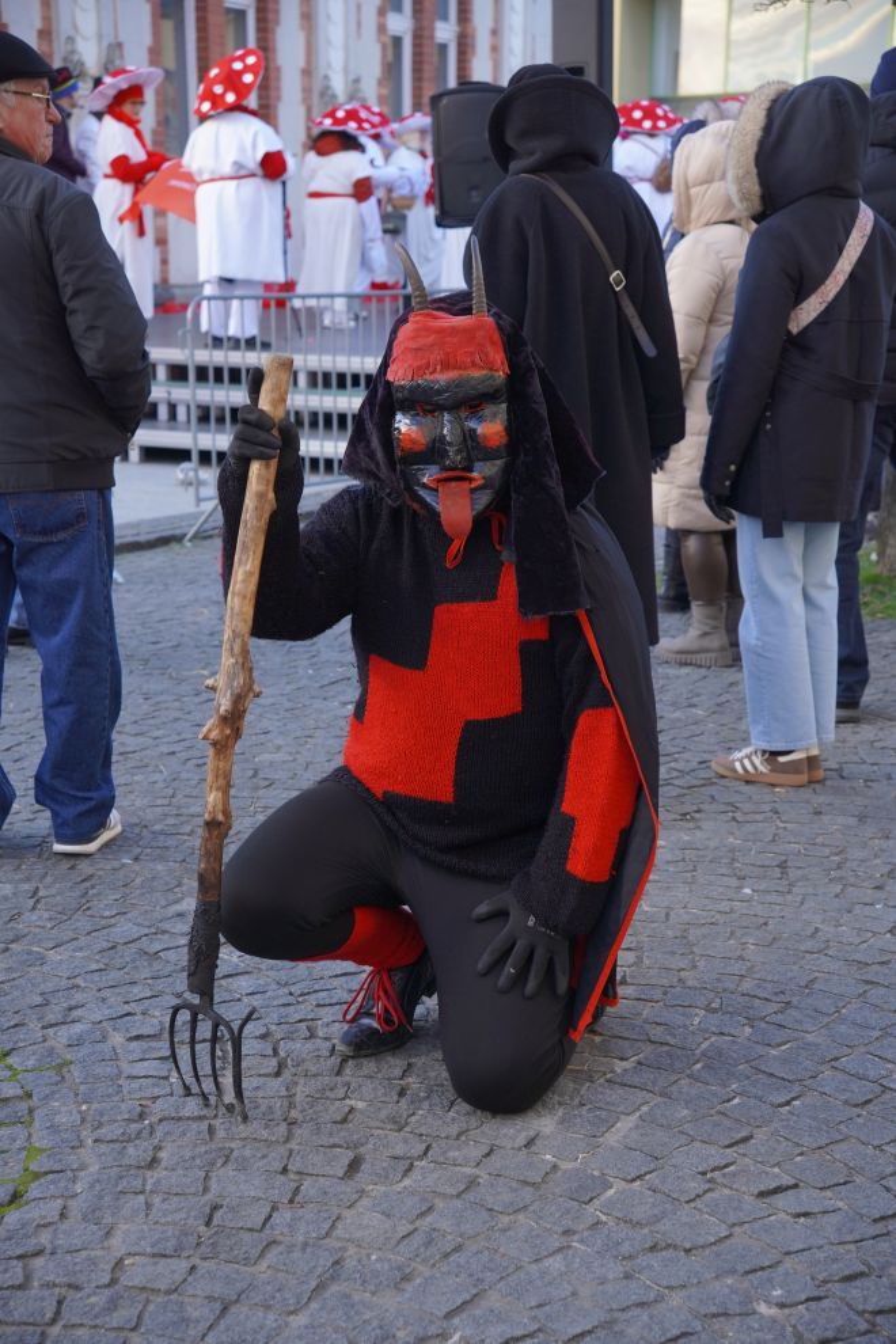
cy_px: 672
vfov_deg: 32.2
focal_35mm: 62
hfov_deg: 21.8
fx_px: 2329
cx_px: 448
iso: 320
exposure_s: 1/200
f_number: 4
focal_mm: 41.6
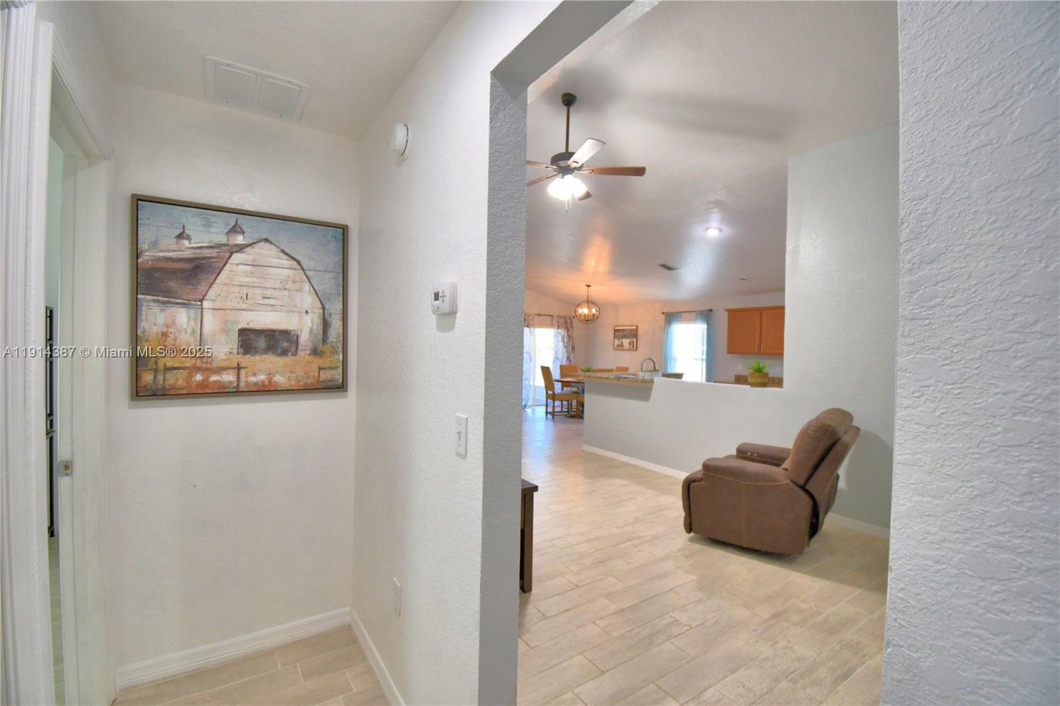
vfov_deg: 77.3
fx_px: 442
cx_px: 530
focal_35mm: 15
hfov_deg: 100.4
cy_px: 353
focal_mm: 10
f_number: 4.5
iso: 400
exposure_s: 1/80
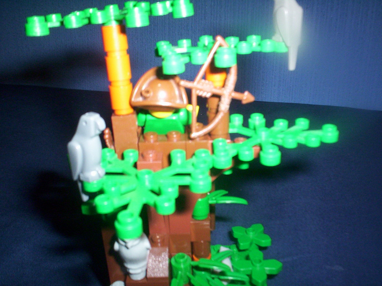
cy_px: 143
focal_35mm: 38
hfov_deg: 49.0
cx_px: 191
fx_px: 419
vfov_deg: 37.7
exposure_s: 1/60
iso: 140
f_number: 4.5
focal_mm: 4.99
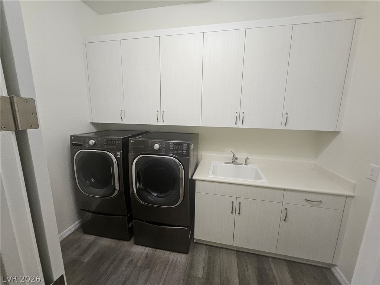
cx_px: 190
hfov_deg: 106.2
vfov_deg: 89.9
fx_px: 143
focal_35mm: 13
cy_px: 142
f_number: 2.2
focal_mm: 1.7
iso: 200
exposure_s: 1/60
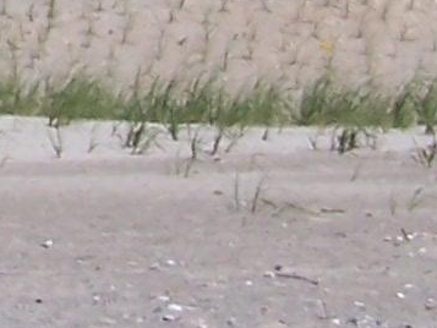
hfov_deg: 7.0
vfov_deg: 5.1
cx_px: -368
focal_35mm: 274
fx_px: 3460
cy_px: -676
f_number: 5.6
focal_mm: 6.3
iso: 80
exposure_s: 1/640
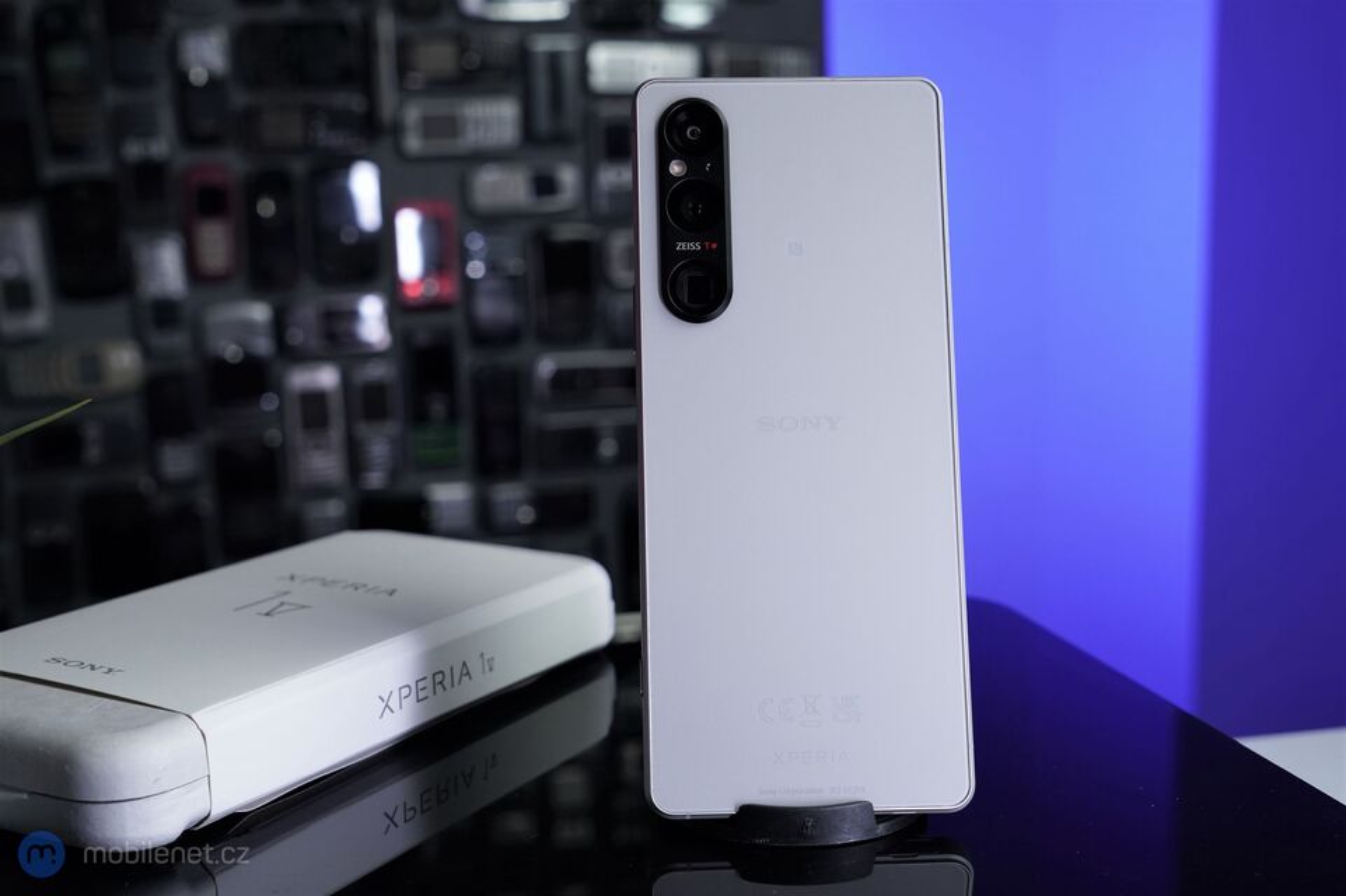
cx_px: 673
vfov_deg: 31.2
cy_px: 448
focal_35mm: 43
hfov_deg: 45.4
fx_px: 1607
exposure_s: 1/160
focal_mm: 43
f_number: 7.1
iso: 1000
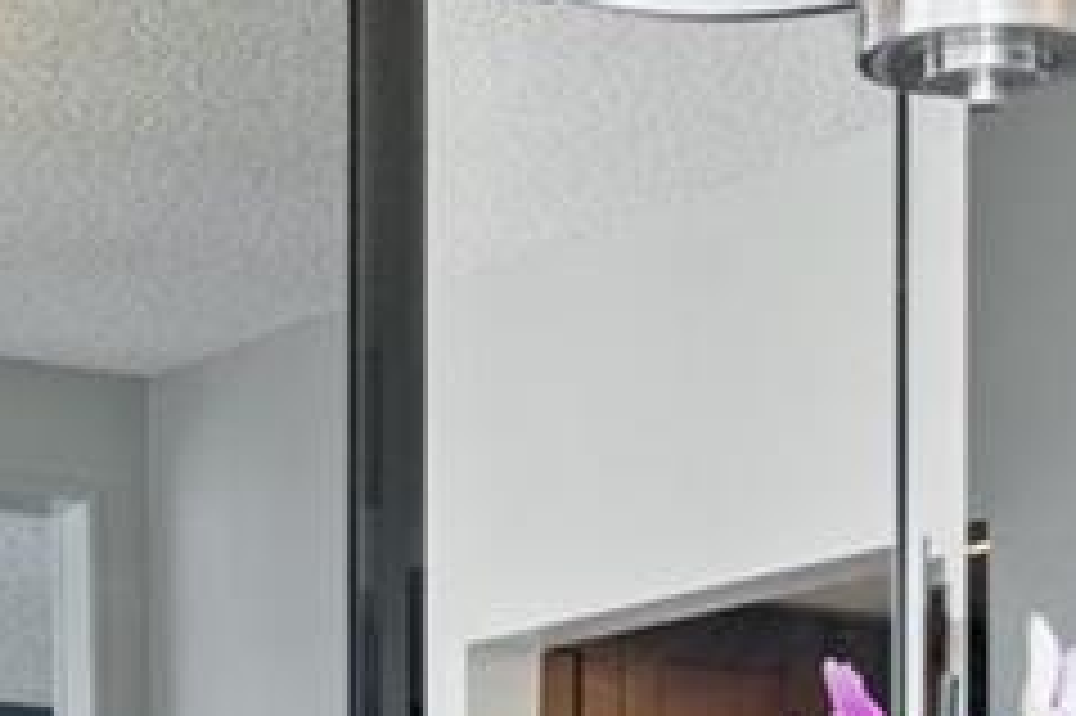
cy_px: 1308
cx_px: 563
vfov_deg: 9.7
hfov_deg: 15.3
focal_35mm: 134
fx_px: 4002
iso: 500
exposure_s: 1/20
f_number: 8
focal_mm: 20
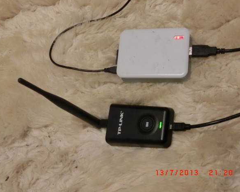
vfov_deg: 30.3
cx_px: 119
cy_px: 95
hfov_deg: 37.3
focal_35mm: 50
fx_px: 355
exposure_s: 1/25
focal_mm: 8.29
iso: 800
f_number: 4.2
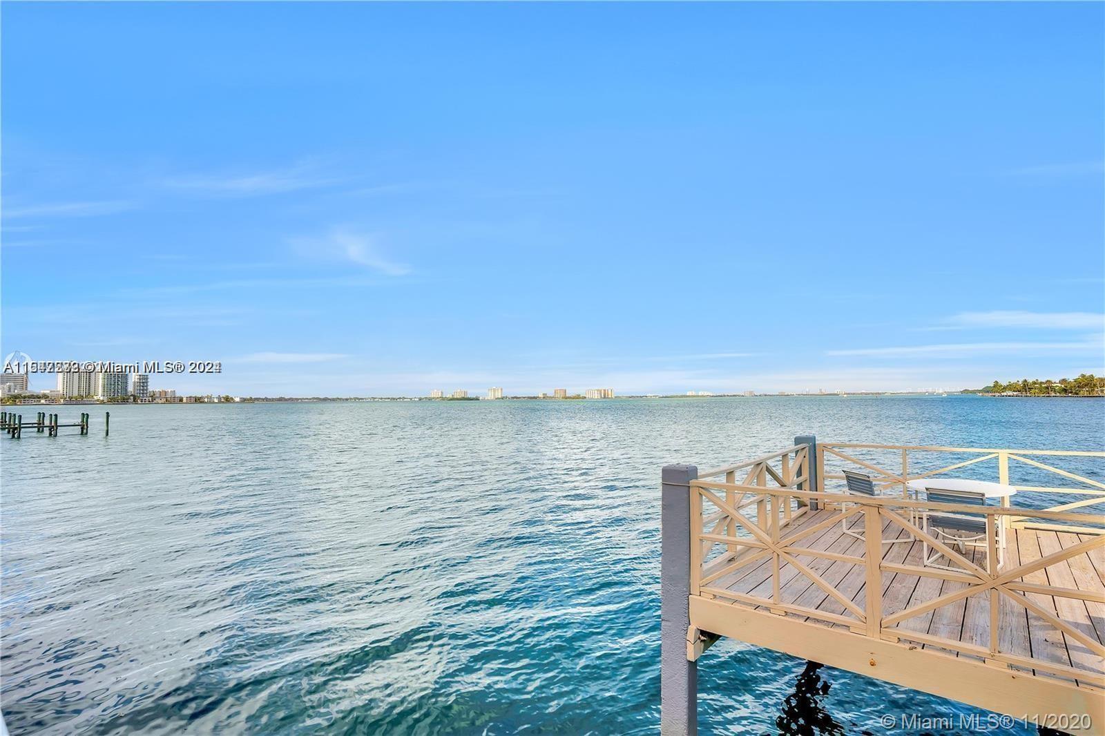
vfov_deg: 70.4
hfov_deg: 93.3
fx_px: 522
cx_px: 552
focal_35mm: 17
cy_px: 368
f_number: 8
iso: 100
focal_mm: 17
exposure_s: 1/500
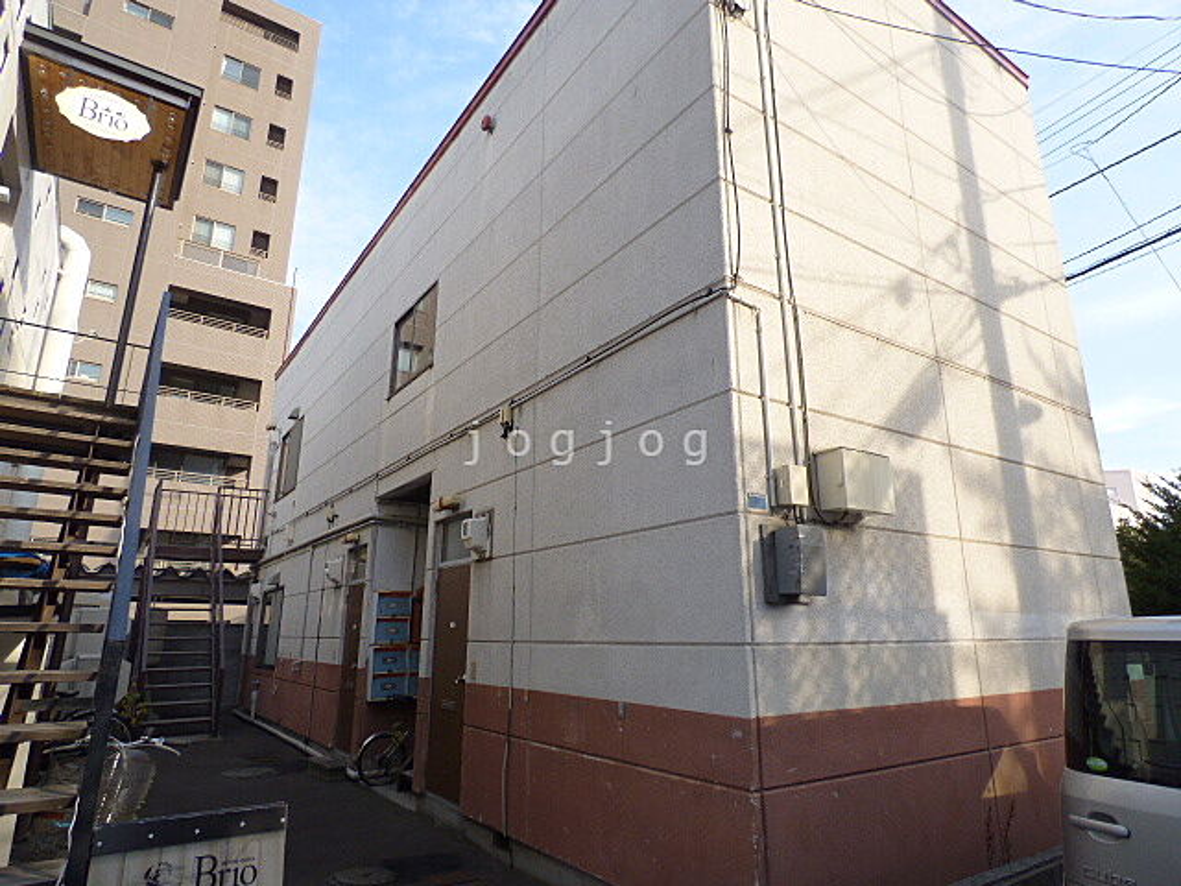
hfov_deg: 81.7
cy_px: 443
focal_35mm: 20
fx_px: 682
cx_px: 590
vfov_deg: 66.0
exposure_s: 1/640
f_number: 2.8
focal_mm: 3.58
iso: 100
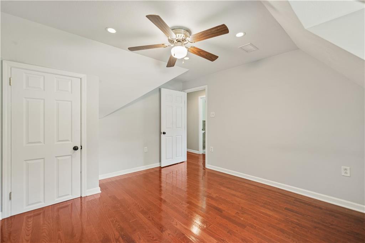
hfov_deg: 100.4
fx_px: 152
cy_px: 122
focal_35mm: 15
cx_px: 182
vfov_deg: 77.3
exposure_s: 1/30
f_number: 2.8
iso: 500
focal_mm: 15
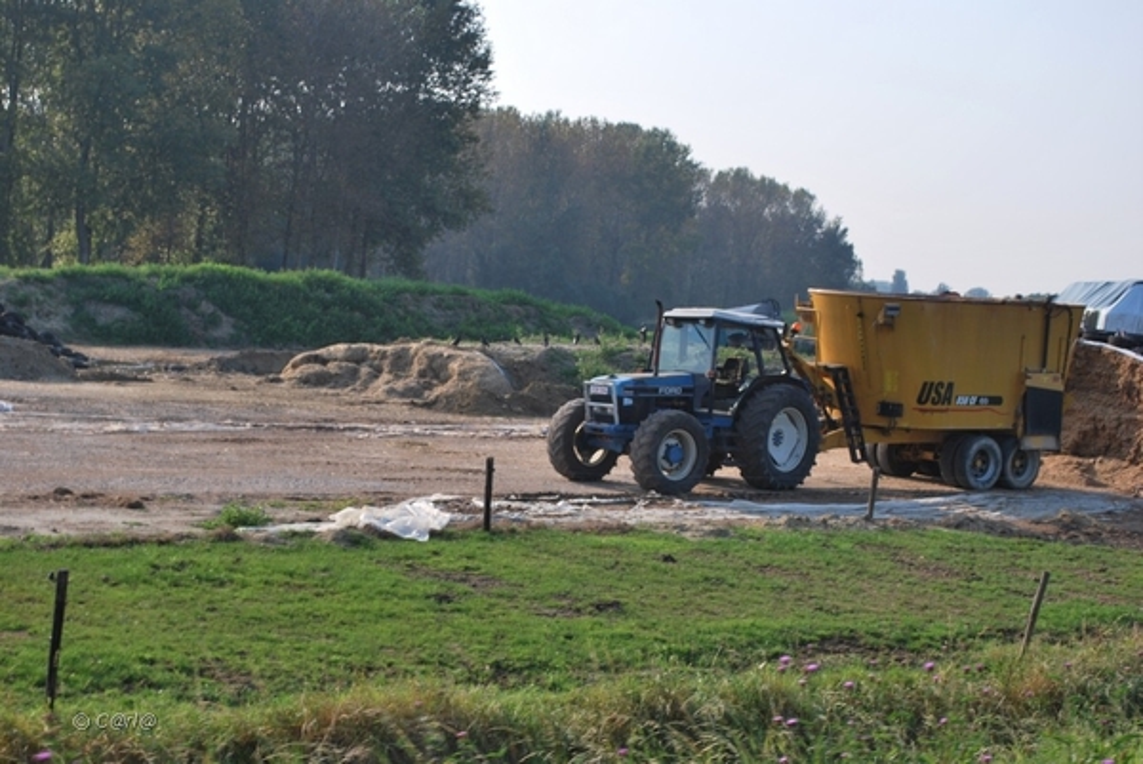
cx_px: 572
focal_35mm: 66
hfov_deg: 30.5
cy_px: 382
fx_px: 2097
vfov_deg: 20.6
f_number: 7.1
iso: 100
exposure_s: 1/200
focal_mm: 44
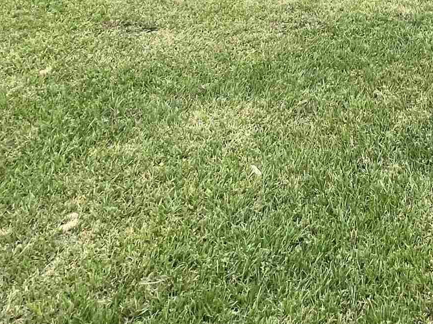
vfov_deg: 22.6
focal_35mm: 46
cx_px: 437
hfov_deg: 36.8
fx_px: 575
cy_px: -218
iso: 32
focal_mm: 1.57
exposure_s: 1/473
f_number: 1.8
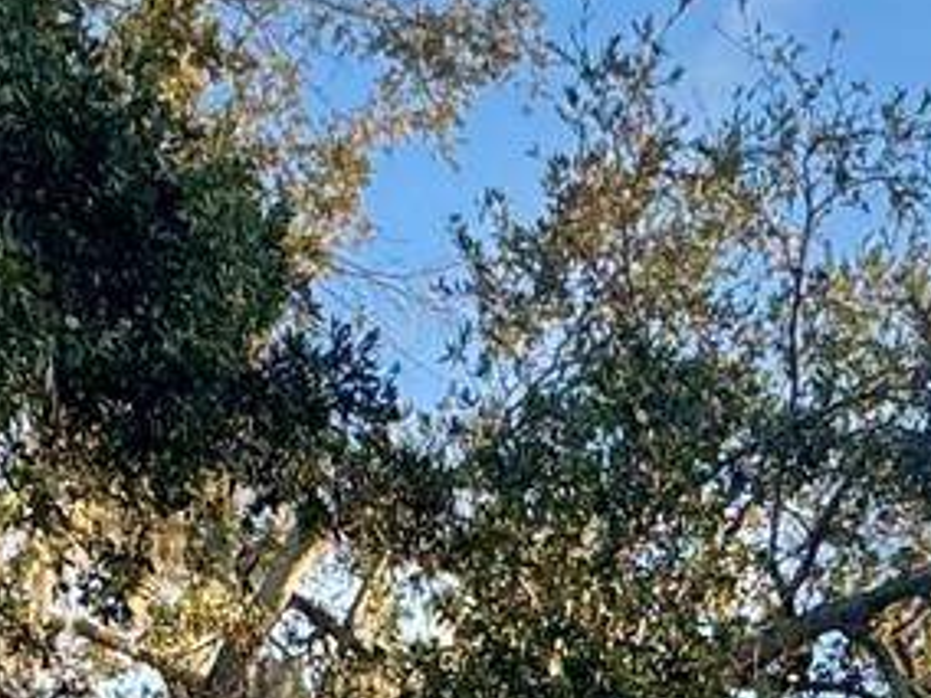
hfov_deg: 24.6
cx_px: 613
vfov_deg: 14.1
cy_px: 1576
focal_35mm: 79
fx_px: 2125
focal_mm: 2.22
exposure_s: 1/508
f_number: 2.2
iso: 40
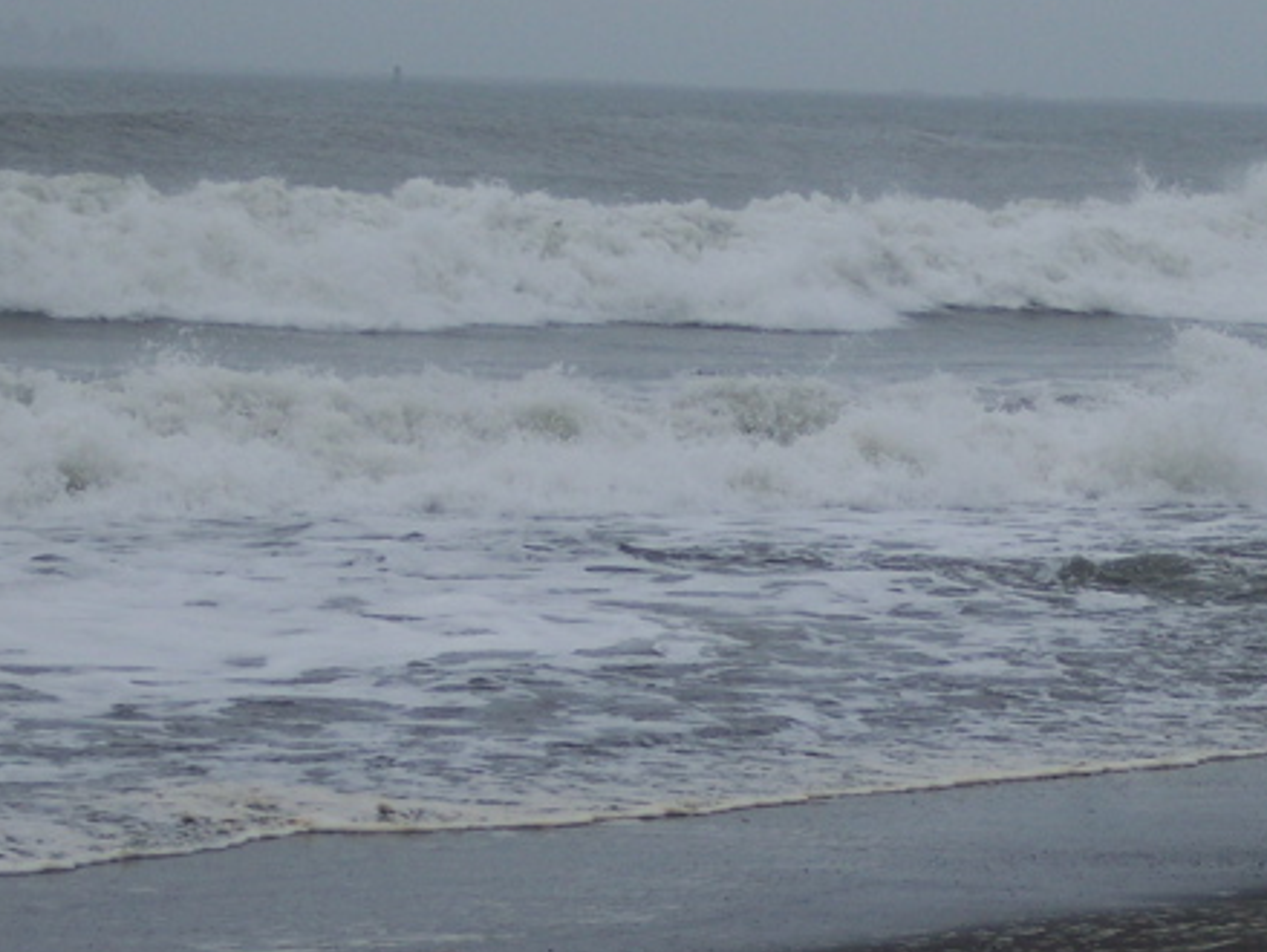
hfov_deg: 9.3
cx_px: 1033
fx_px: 7803
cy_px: 358
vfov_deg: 7.0
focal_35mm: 213
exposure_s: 1/250
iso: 100
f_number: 4.8
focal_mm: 24
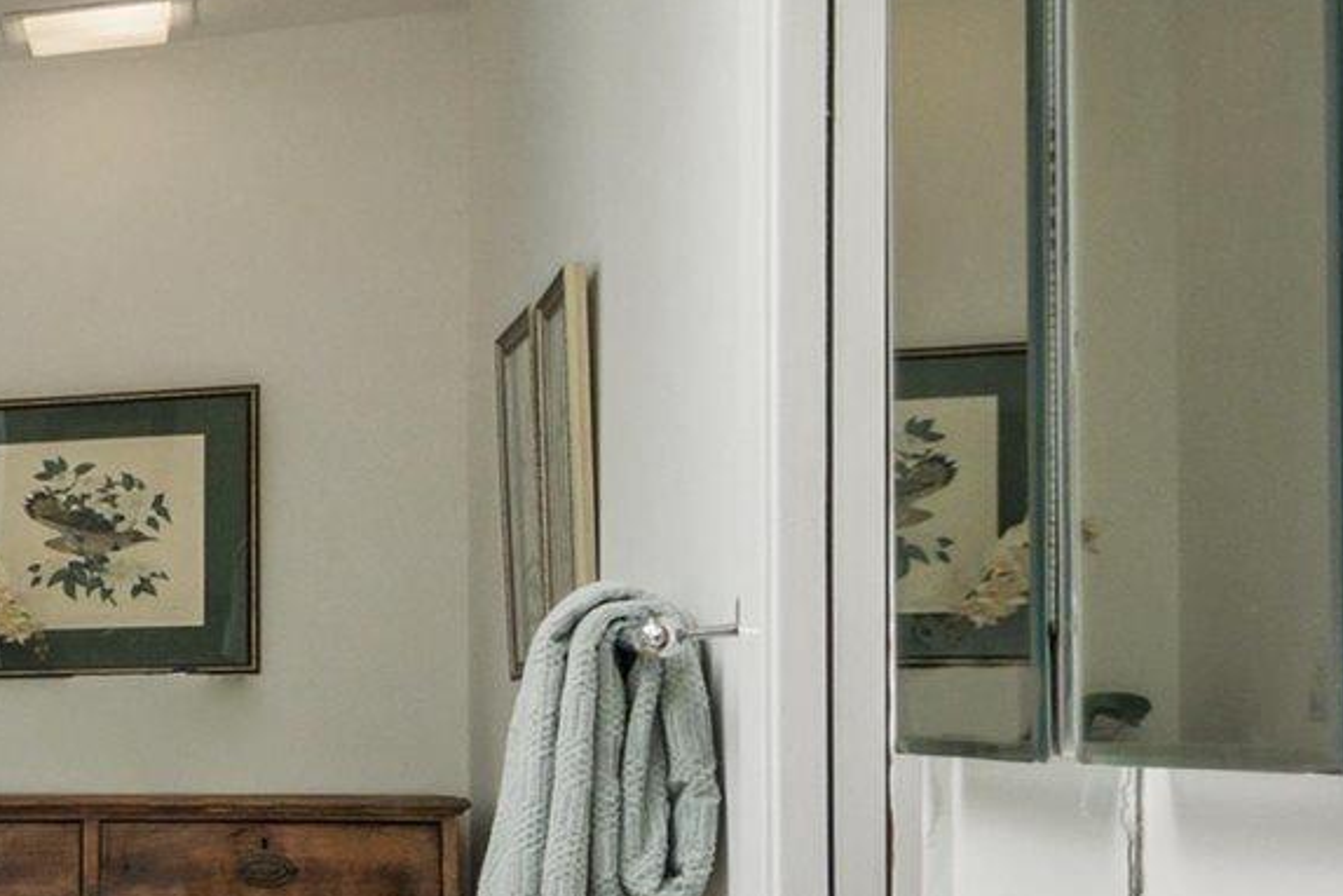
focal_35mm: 75
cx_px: -1702
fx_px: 2798
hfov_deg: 16.1
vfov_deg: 17.9
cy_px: 800
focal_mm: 14
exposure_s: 1/250
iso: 400
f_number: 9
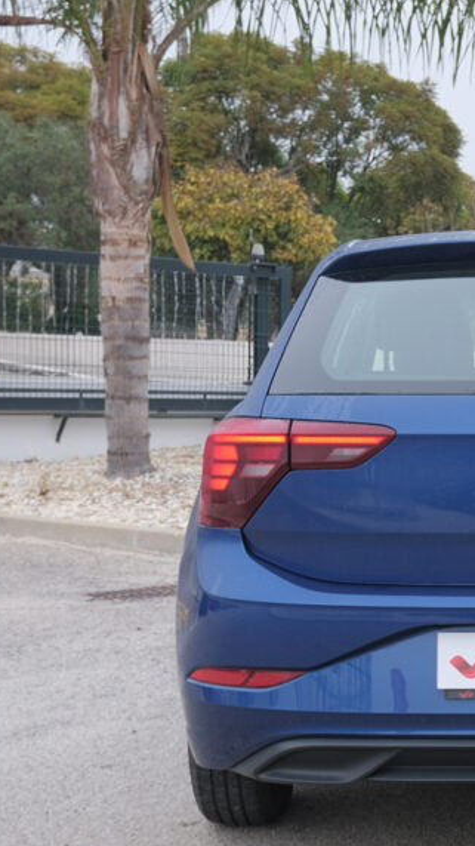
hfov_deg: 18.4
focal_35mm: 62
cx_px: 576
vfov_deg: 33.7
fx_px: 1389
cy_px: 502
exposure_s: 1/100
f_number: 7.1
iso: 500
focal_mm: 22.1
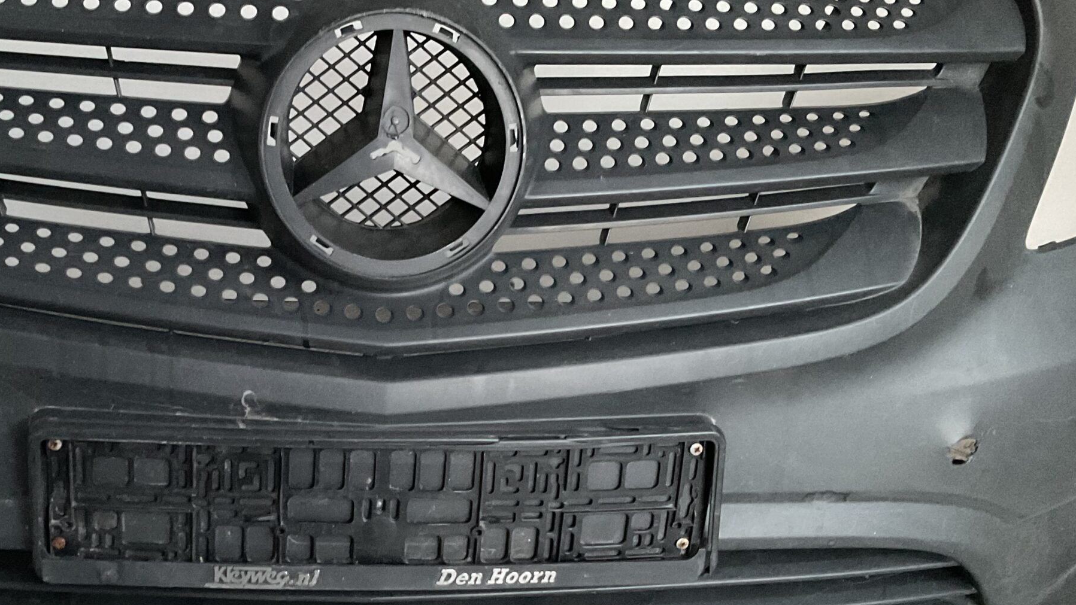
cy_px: 364
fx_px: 1284
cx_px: 352
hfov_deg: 44.7
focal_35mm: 45
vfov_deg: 26.5
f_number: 1.8
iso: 400
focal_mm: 3
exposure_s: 1/25
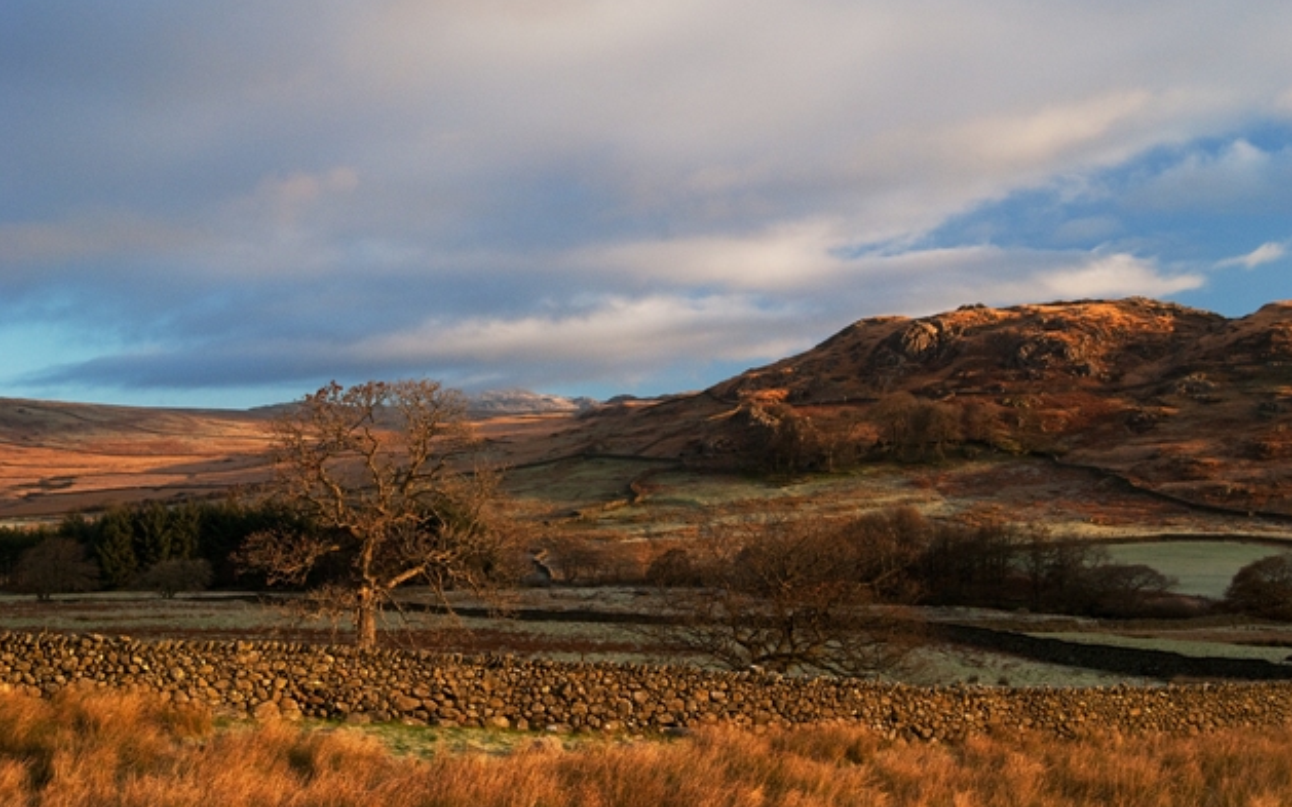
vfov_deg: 23.7
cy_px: 390
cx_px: 655
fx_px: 1920
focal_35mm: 55
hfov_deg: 37.2
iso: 400
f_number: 8
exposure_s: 1/60
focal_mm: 35
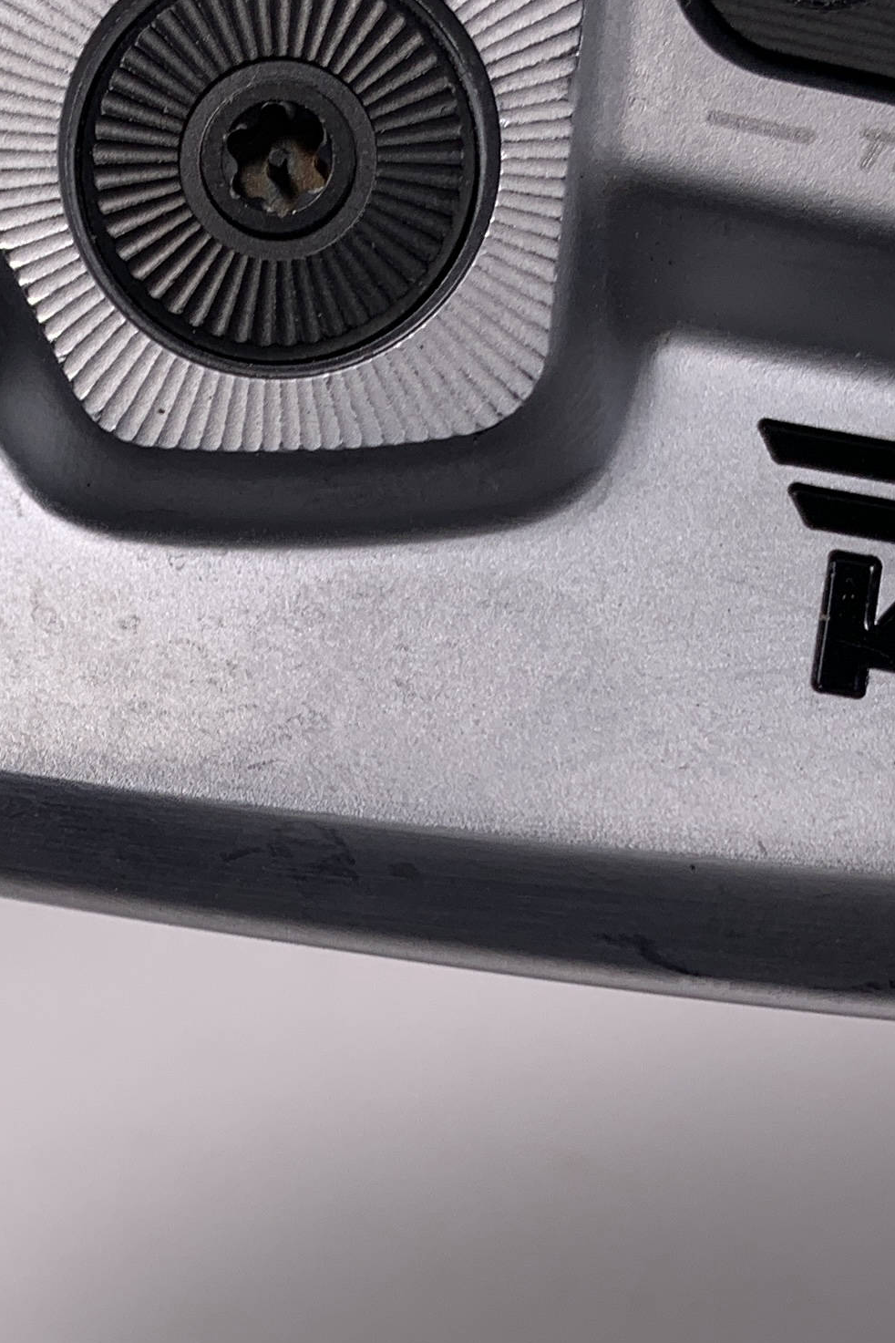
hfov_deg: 18.2
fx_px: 2759
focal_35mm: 74
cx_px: 145
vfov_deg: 27.2
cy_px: 873
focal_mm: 4.25
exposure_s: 1/287
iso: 25
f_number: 1.8
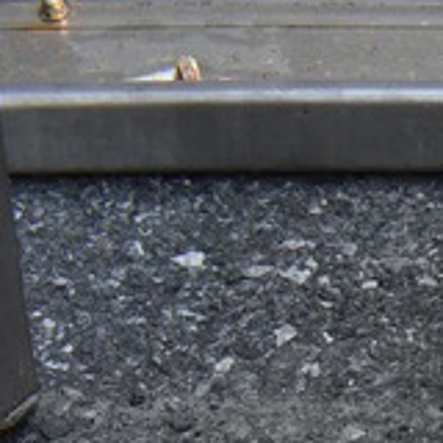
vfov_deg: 10.4
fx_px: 1897
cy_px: 1245
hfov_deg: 12.1
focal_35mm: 131
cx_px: 842
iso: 200
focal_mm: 18
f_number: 9
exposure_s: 1/640
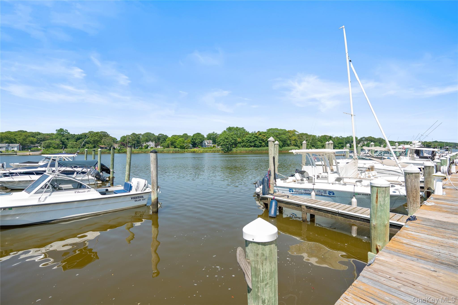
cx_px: 229
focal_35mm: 16
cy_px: 152
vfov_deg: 73.7
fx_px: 204
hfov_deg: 96.7
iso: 64
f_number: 5.6
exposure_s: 1/200
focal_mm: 16
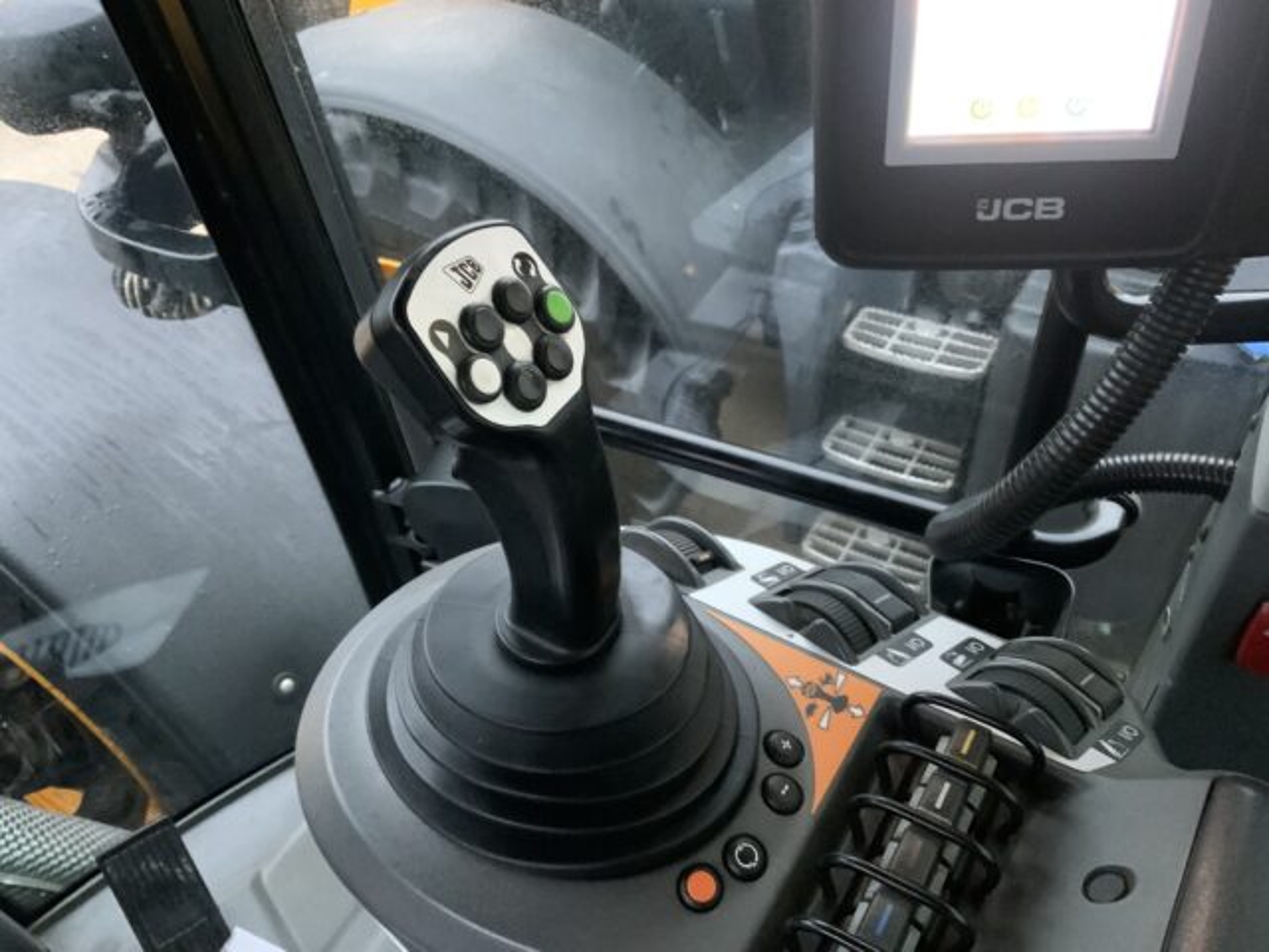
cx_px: 634
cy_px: 476
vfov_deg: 48.2
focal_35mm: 29
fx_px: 1063
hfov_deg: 61.7
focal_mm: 3
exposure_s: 1/24
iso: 500
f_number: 1.8
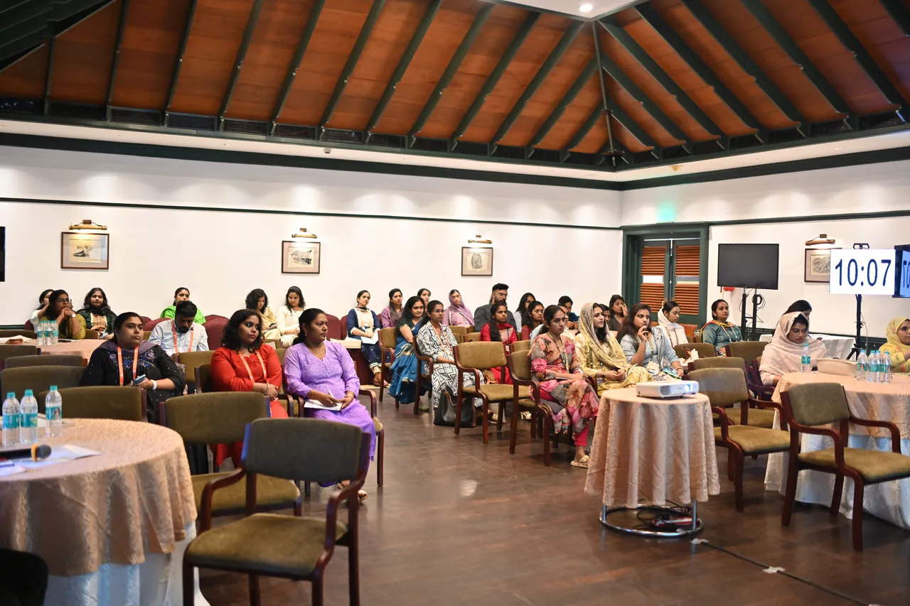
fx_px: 885
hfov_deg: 54.4
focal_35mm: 35
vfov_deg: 37.8
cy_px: 303
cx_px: 455
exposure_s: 1/100
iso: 800
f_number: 1.4
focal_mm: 35
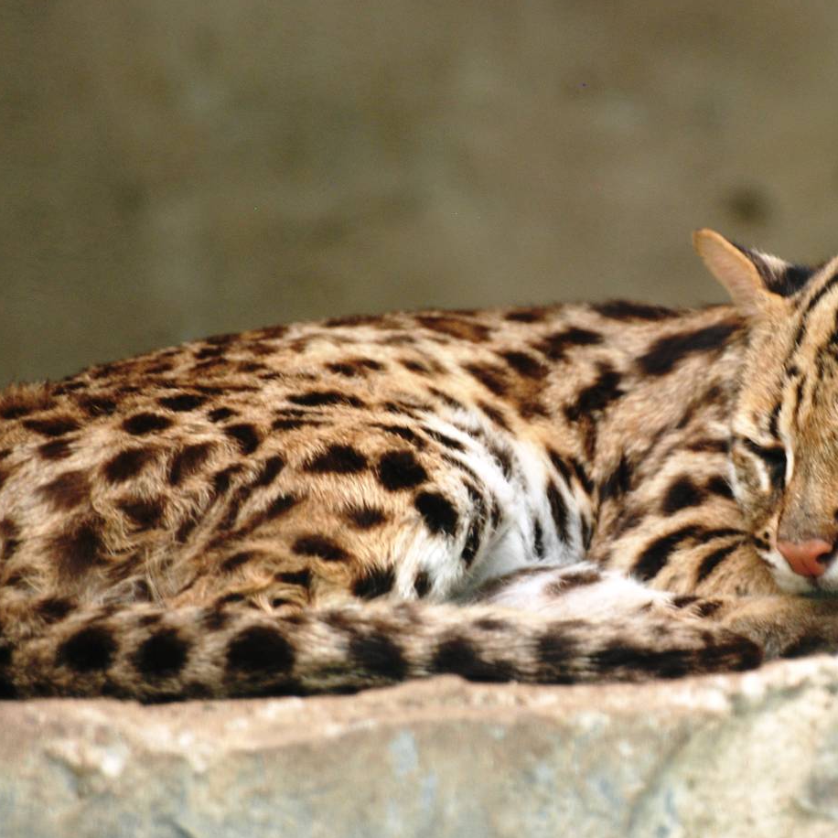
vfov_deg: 2.6
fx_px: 18323
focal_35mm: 669
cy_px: 424
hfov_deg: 2.6
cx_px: 649
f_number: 5.6
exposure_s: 1/50
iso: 400
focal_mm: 300
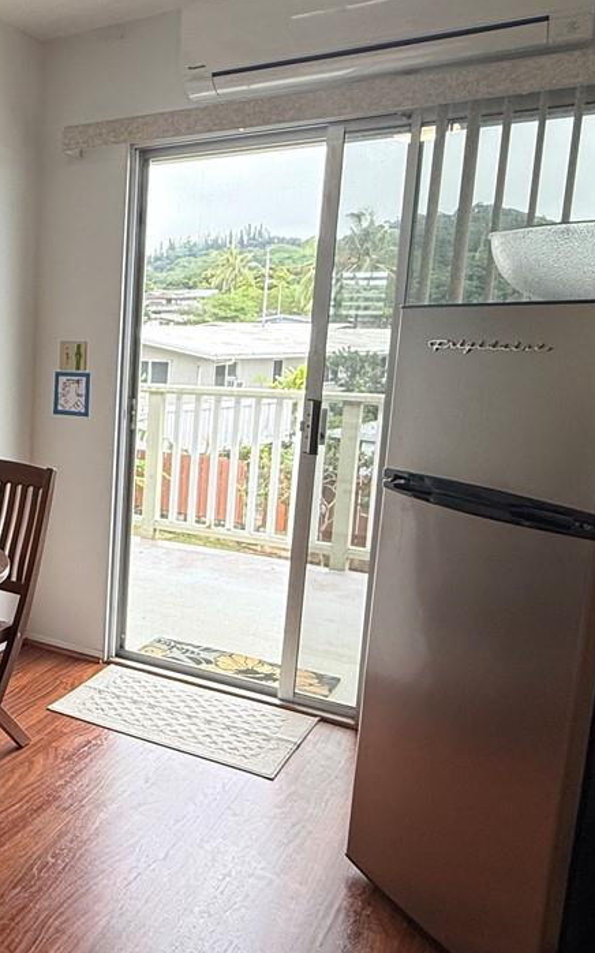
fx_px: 882
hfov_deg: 31.8
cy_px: 464
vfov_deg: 56.7
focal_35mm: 34
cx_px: -100
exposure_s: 1/120
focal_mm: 2.22
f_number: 2.2
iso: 80
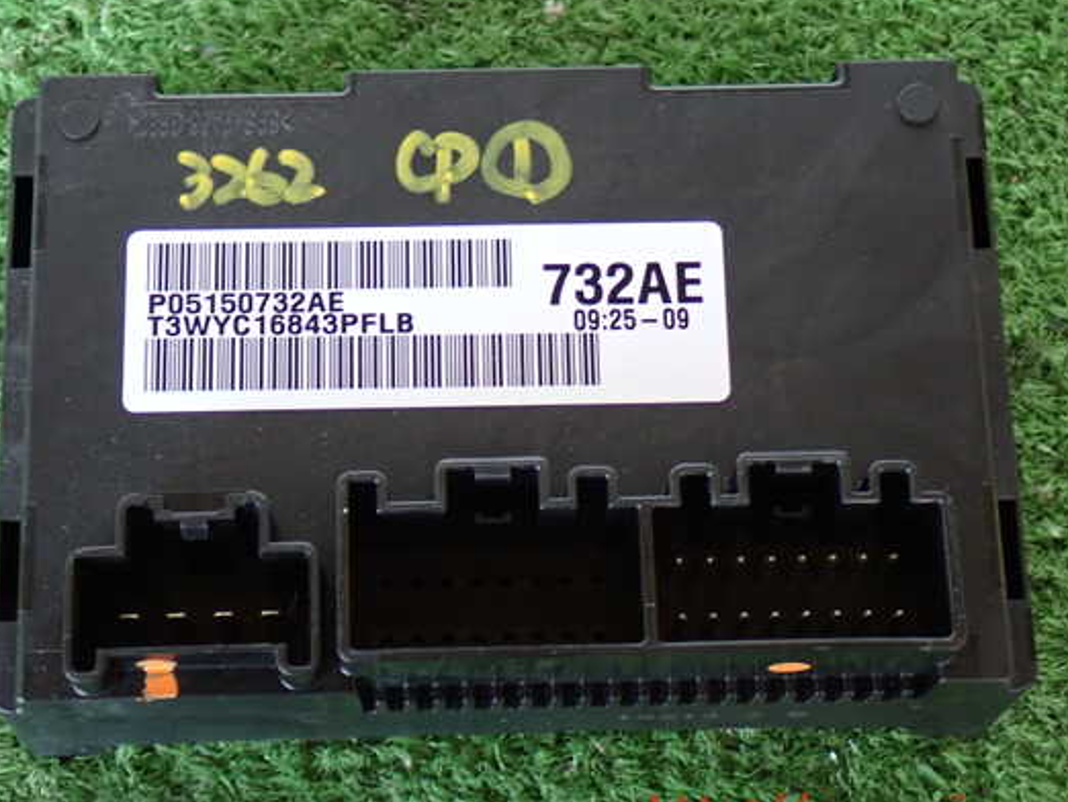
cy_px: 381
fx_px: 2377
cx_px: 499
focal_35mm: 77
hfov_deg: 25.3
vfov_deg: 19.2
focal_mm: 11.88
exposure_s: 1/30
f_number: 3.8
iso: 800
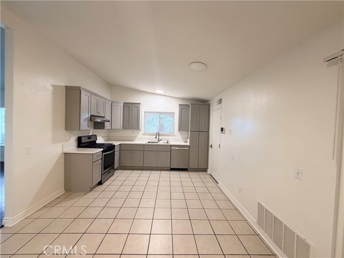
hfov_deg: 102.1
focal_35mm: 14
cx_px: 172
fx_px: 139
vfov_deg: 85.7
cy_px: 129
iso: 250
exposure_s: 1/60
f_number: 2.2
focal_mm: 2.22
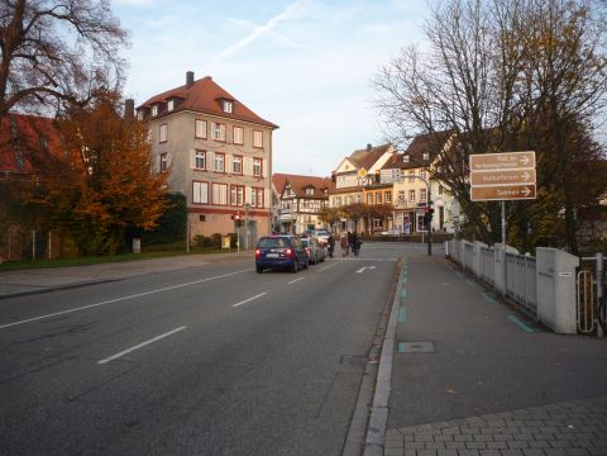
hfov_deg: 56.8
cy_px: 228
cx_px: 304
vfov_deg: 44.2
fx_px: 561
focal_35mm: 32
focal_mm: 5.2
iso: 100
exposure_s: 1/125
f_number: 4
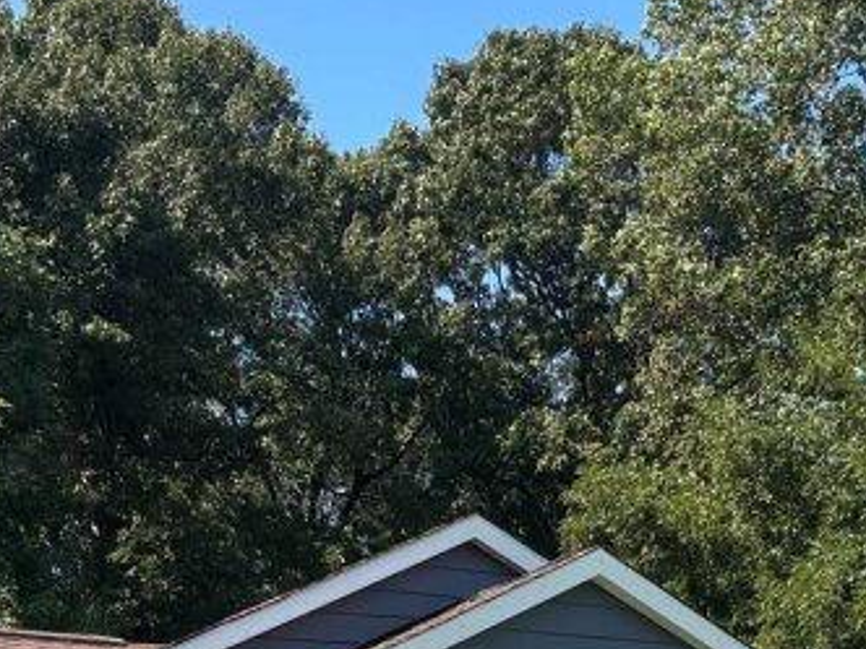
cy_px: 972
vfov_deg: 14.6
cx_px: 493
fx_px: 2352
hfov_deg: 20.9
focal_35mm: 94
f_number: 1.6
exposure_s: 1/1418
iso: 50
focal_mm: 5.96
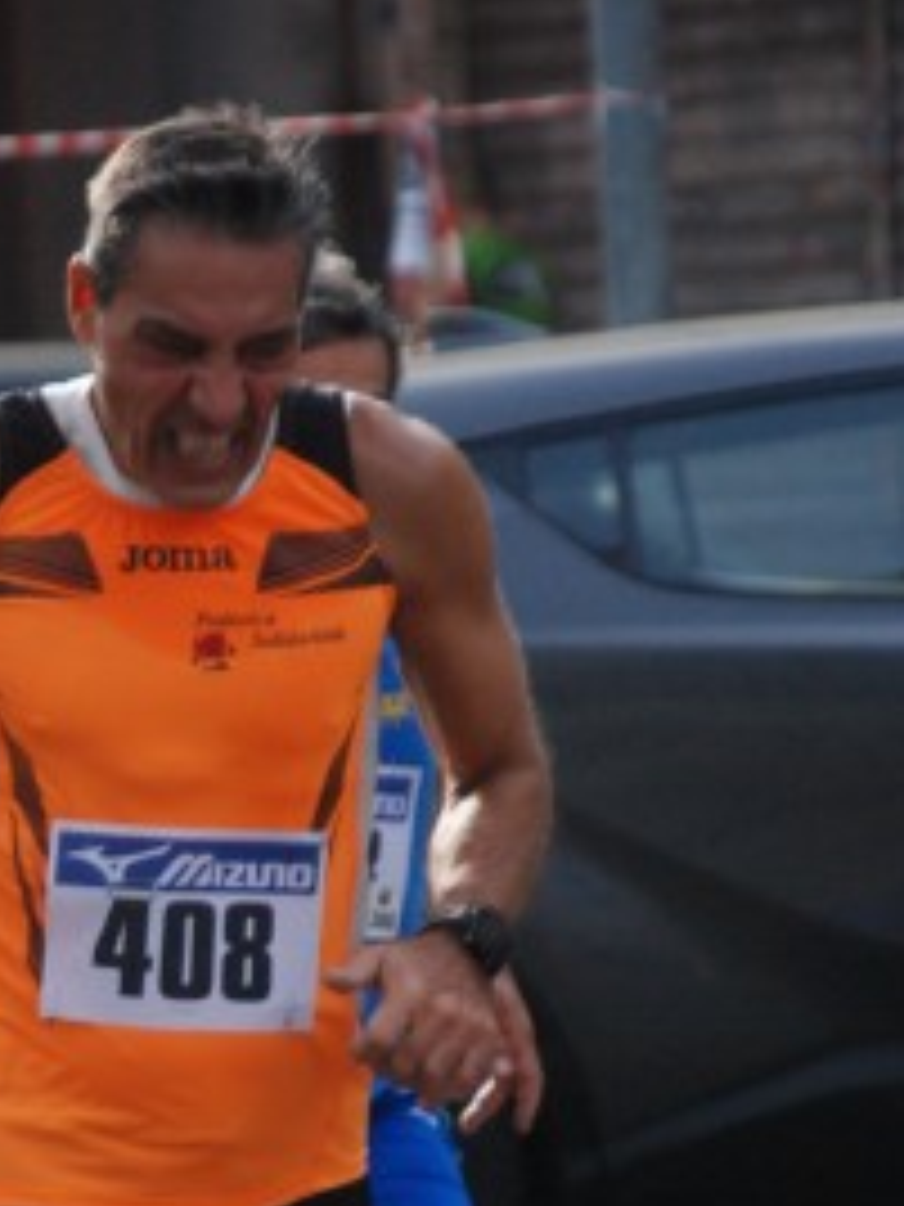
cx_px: 38
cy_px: 1053
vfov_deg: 4.9
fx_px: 14070
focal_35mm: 404
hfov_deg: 3.7
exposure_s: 1/800
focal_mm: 125
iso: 1000
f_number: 5.6
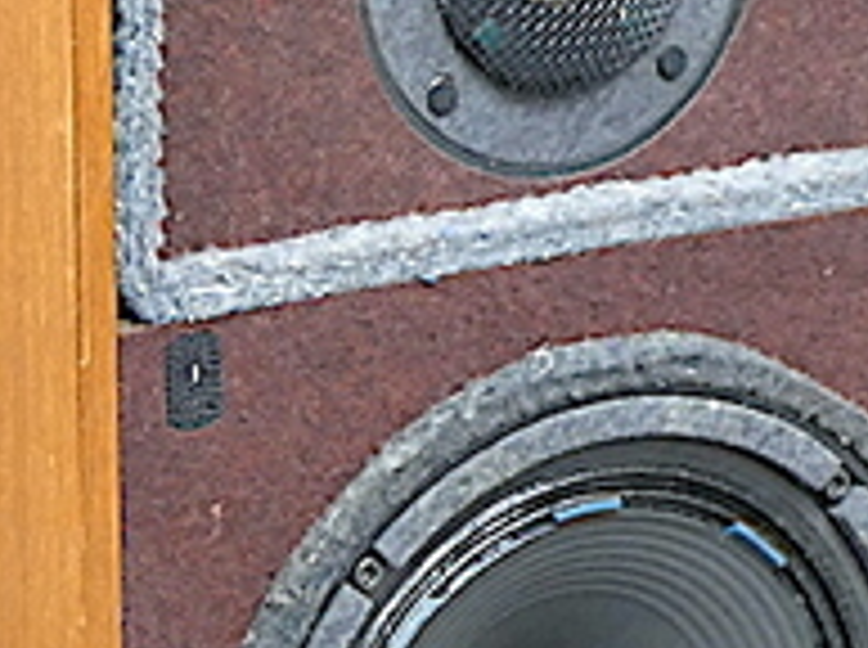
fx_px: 7609
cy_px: 513
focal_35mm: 304
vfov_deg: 4.9
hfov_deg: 6.5
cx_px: 985
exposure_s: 1/1.3
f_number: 4.3
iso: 200
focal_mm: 10.9
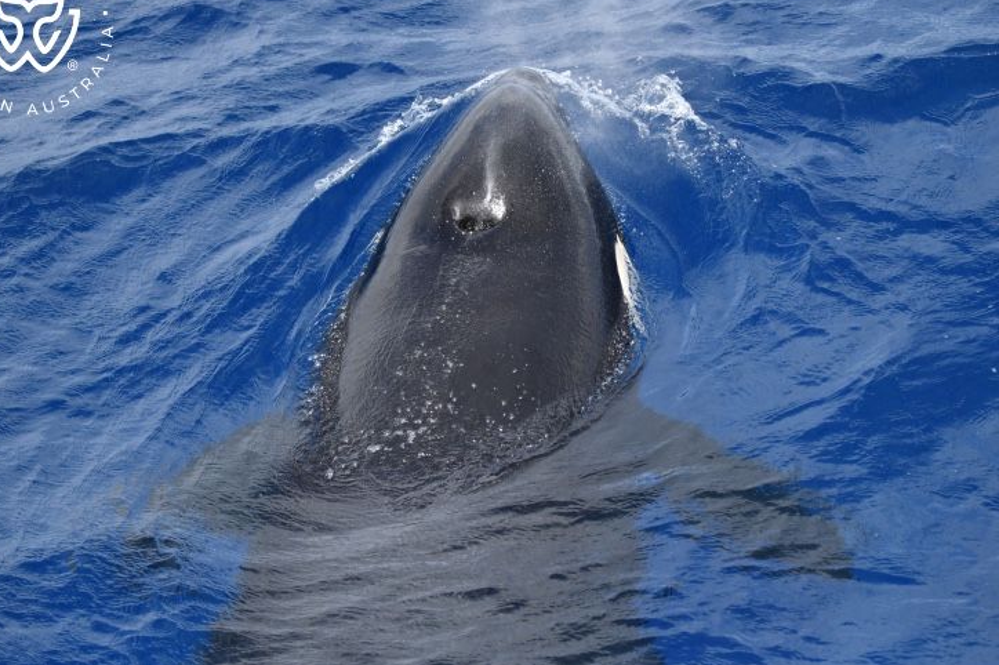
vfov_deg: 11.8
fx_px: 3217
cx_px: 491
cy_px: 301
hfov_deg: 17.6
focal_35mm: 116
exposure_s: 1/8000
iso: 1600
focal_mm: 105
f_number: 5
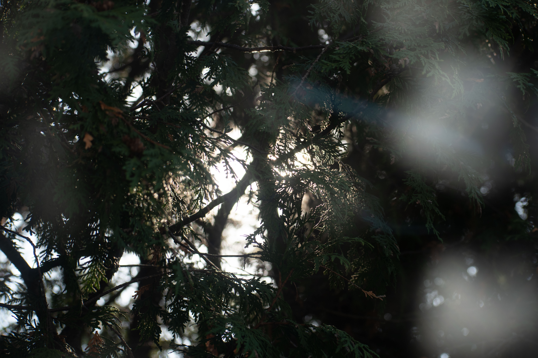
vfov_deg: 12.2
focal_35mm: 112
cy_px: 179
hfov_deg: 18.3
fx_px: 1674
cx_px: 269
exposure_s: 1/160
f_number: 6.3
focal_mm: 75
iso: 100
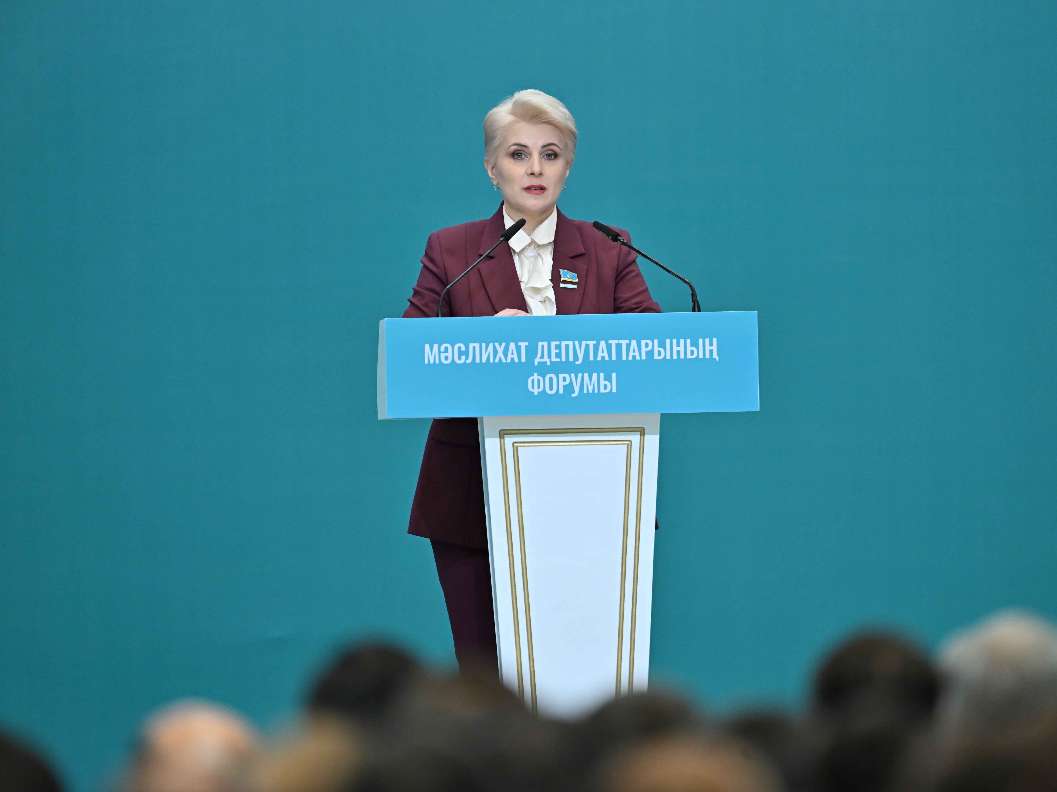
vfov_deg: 2.3
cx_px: 582
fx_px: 19939
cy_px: 396
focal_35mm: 653
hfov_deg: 3.0
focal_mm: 600
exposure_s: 1/320
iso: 2500
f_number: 4
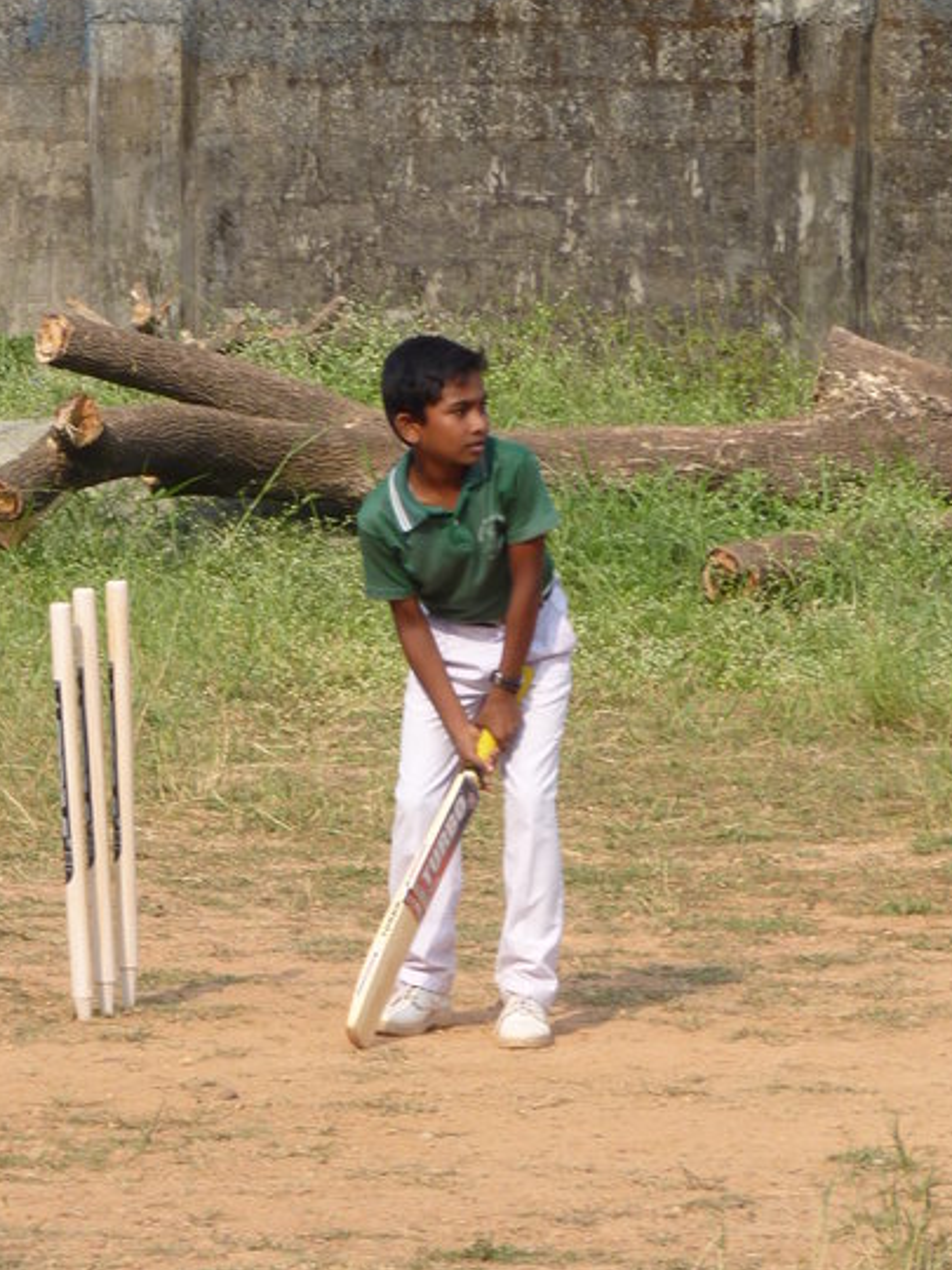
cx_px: 141
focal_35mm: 294
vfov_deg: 6.7
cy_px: 454
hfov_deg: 5.1
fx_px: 10781
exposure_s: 1/250
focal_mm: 27.5
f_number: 5.6
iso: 80
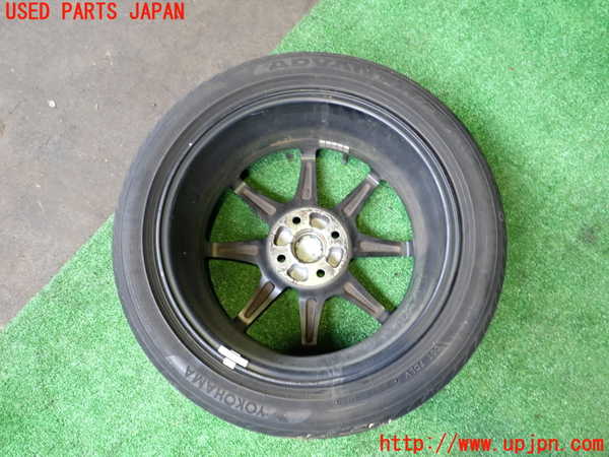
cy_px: 228
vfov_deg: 46.8
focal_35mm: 30
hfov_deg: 60.0
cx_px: 304
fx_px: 528
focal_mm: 5.4
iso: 320
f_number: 2.3
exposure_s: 1/30
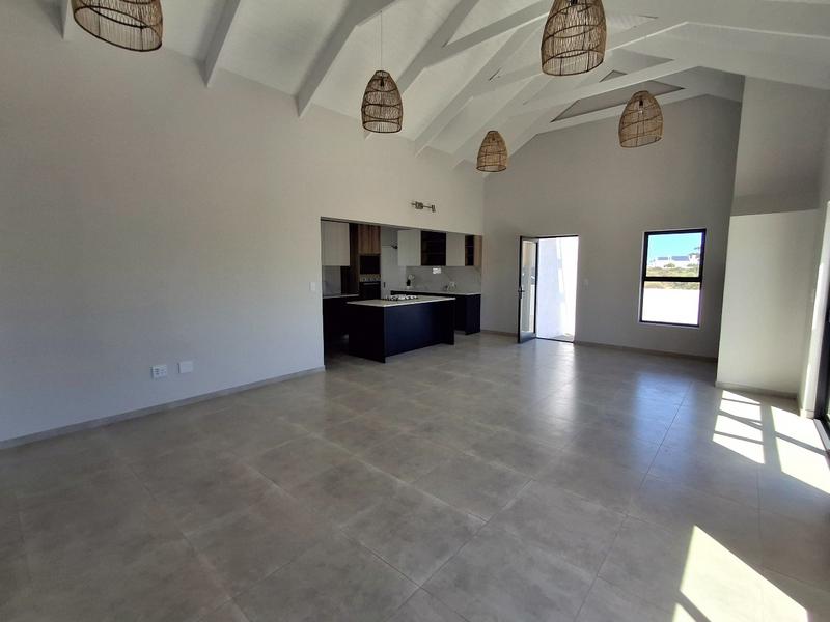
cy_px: 311
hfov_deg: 94.5
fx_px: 384
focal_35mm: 16
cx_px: 415
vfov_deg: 78.1
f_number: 2.2
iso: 40
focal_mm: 1.64
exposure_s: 1/769
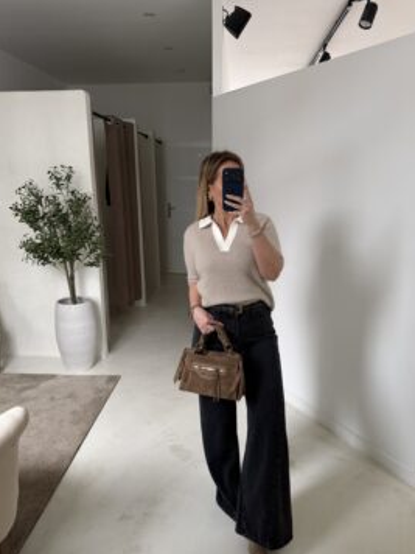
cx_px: 207
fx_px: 432
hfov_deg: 51.4
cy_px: 299
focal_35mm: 27
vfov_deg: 65.2
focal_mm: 6.76
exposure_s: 1/57
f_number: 1.78
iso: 320
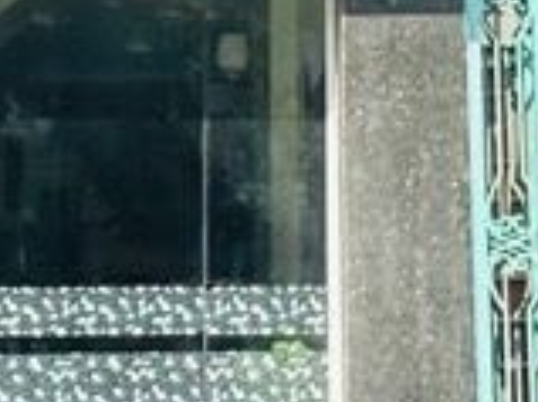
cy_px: -142
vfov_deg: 9.8
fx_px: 2298
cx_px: 152
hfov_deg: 13.3
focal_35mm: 148
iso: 25
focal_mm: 2.69
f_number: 1.9
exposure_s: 1/651
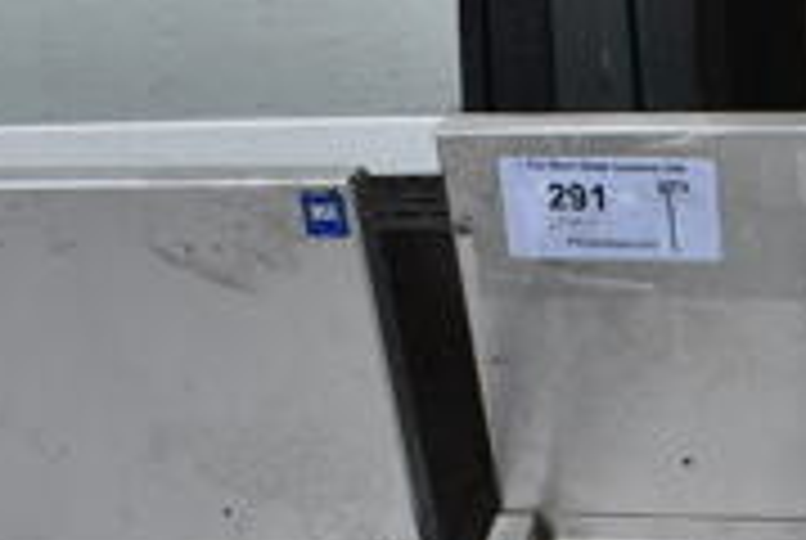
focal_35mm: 92
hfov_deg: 20.2
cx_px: 1054
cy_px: 806
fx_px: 2063
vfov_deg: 14.0
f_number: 8
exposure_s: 1/250
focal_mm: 18
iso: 100
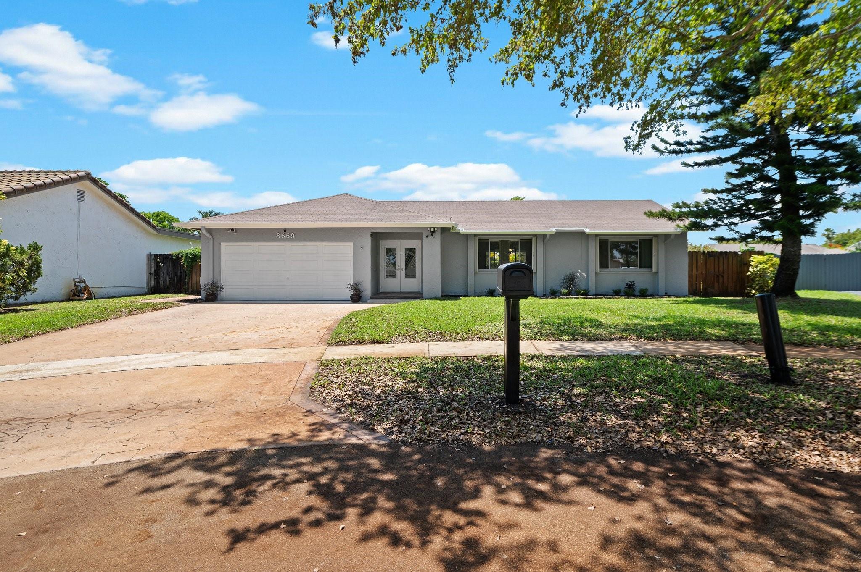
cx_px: 430
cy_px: 286
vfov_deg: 67.3
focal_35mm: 18
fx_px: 430
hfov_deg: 90.0
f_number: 8
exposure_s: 1/500
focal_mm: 18
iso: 200
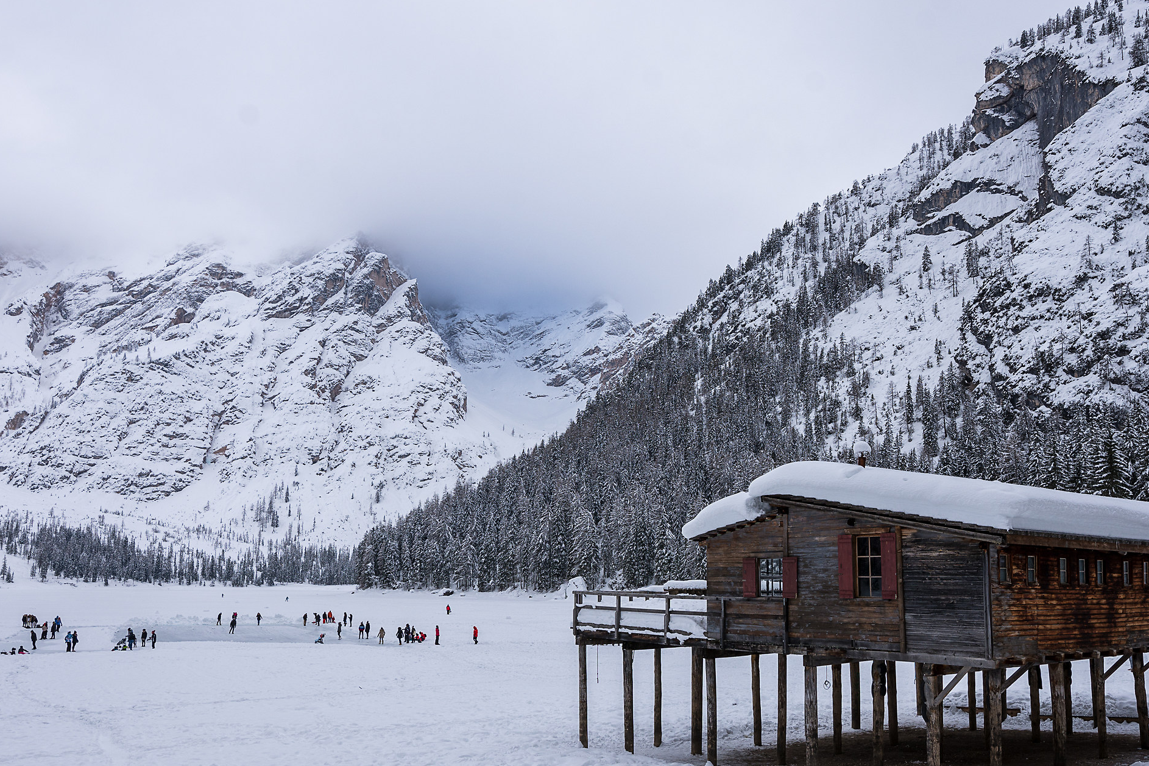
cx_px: 621
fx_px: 914
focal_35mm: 29
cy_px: 470
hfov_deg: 64.2
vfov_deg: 45.2
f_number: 6.3
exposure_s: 1/200
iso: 100
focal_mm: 15
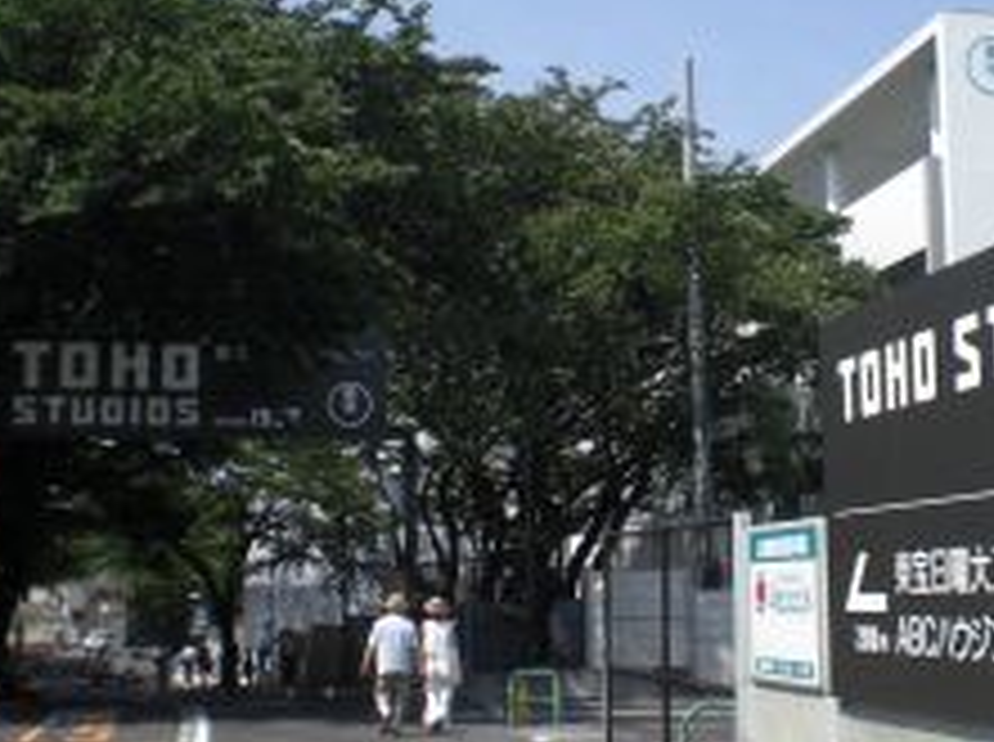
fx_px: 1777
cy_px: 346
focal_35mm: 62
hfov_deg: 31.0
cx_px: 666
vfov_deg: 23.6
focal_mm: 6.3
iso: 50
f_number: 4.4
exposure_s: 1/320
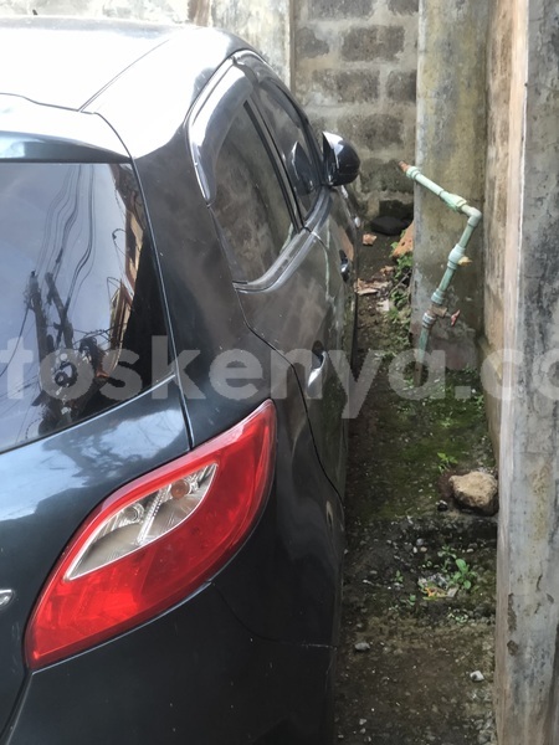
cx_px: 280
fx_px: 1120
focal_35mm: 52
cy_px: 372
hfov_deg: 28.0
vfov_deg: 36.8
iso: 125
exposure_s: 1/30
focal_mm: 6
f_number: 2.4
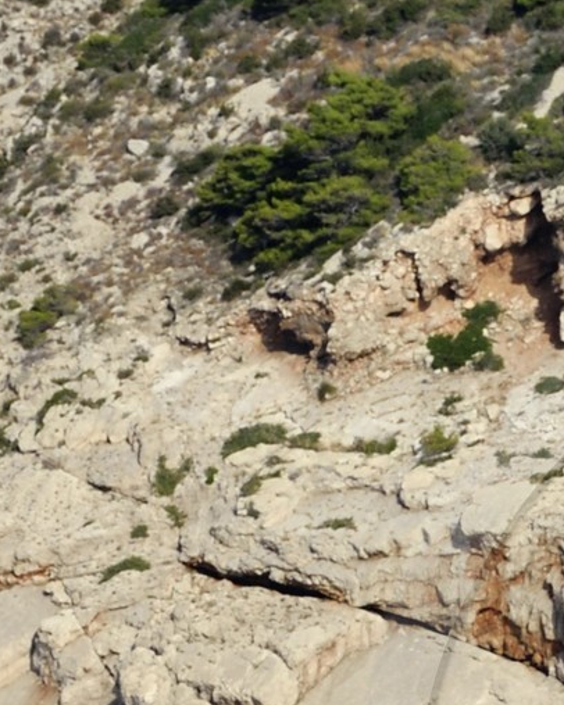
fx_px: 16681
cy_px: 847
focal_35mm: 799
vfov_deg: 2.4
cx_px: 988
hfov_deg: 1.9
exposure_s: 1/320
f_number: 11
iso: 200
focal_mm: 180
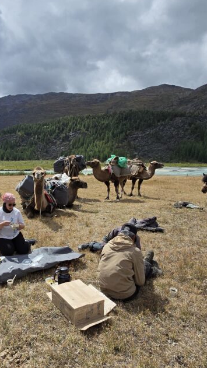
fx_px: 224
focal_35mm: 23
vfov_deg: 78.6
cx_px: 50
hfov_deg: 47.5
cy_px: 198
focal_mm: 2.2
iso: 50
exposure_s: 1/4210
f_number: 2.2
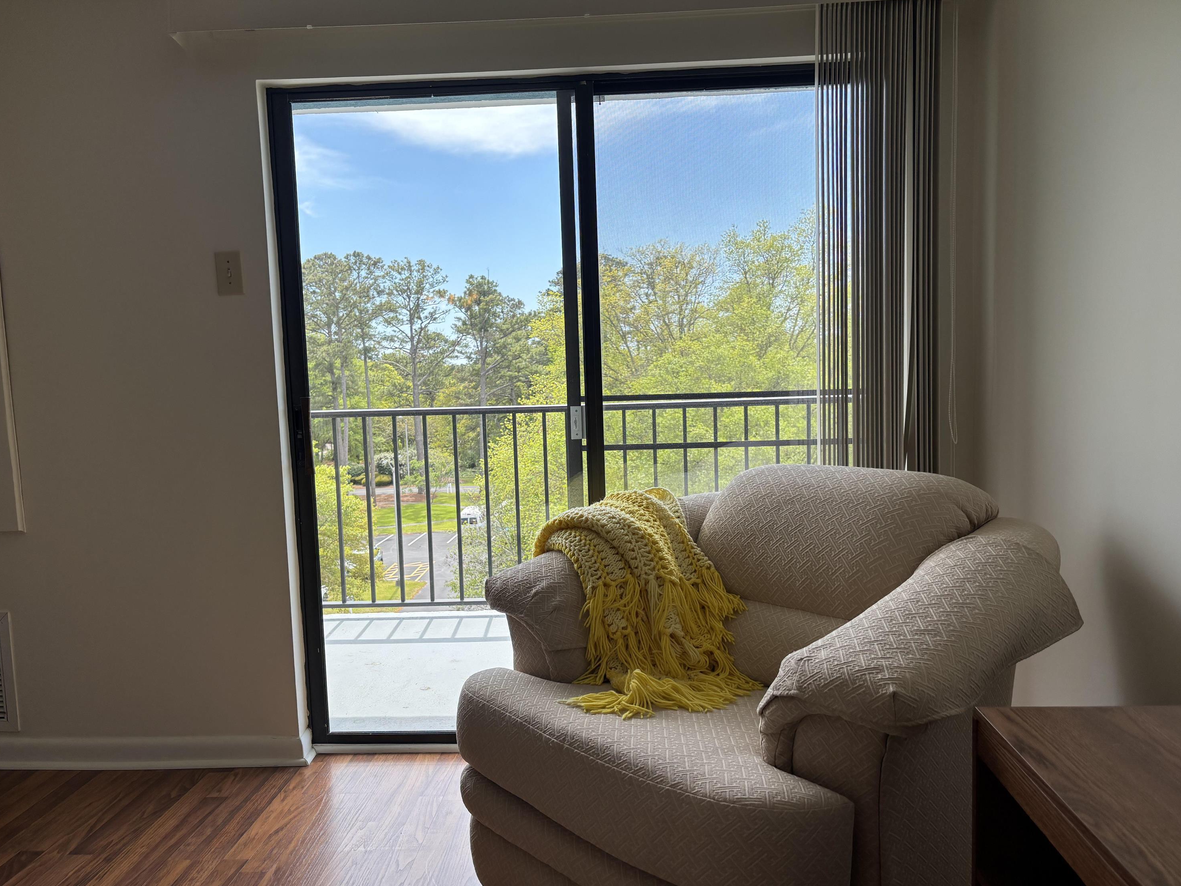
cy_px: 452
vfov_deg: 51.4
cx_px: 583
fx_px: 921
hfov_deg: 65.3
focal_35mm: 27
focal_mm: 5.96
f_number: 1.6
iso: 50
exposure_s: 1/716
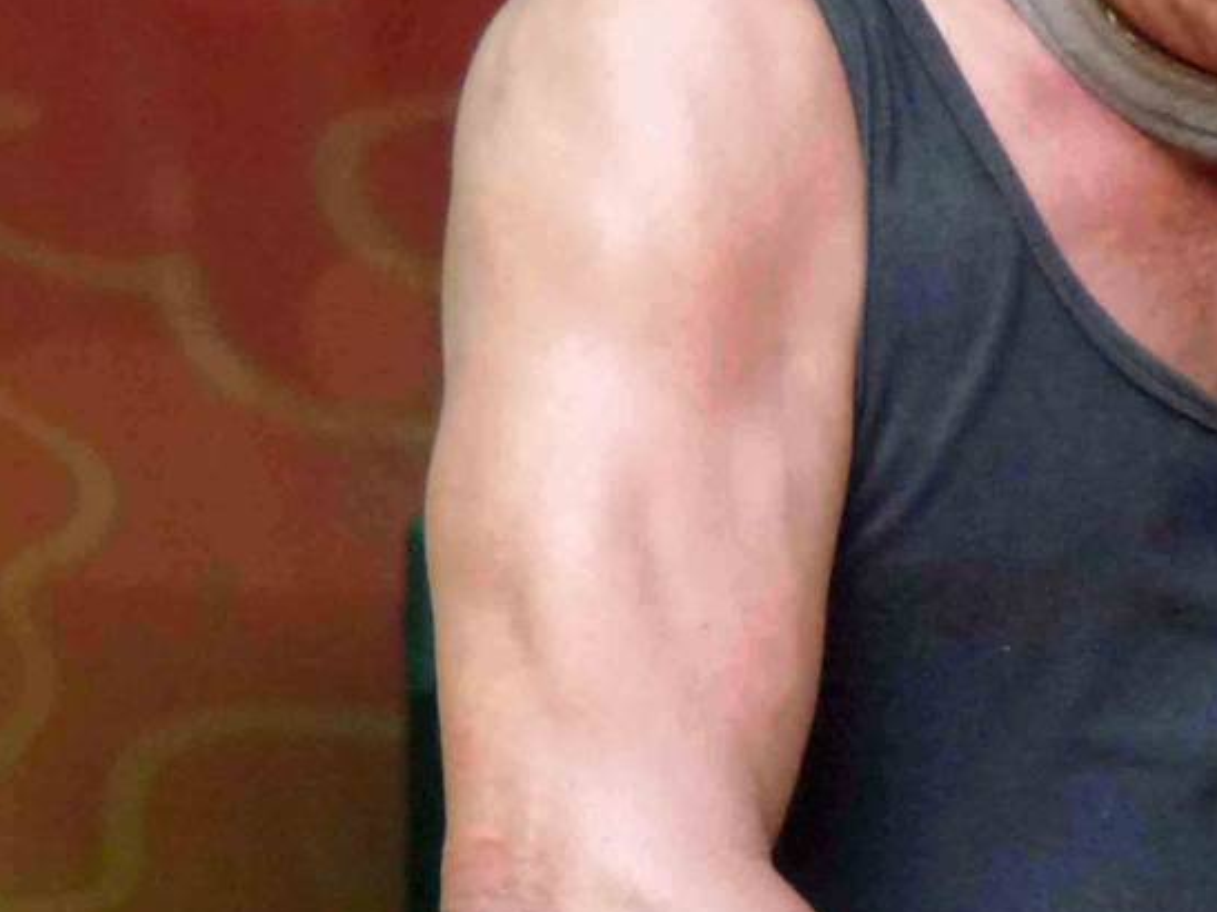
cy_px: 747
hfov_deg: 1.5
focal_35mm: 1352
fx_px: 47522
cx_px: 1028
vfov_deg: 1.1
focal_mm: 68.8
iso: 400
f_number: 5.9
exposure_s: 1/100
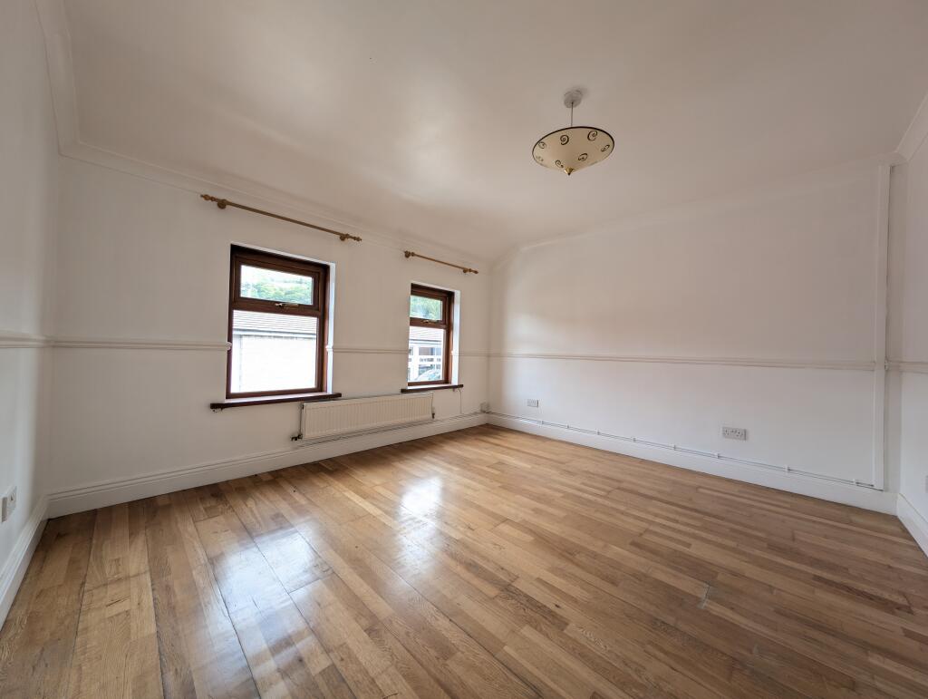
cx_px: 464
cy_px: 350
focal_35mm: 12
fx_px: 322
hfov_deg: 110.5
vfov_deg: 94.6
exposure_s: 1/62
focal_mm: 2.23
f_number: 1.95
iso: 41
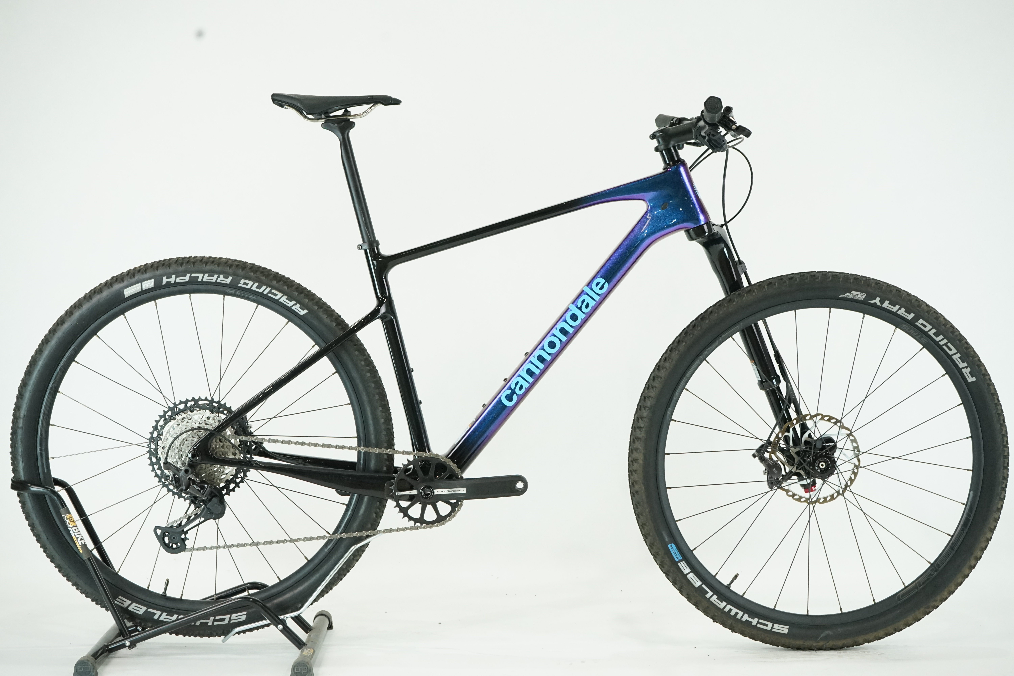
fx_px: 1803
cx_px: 507
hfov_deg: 31.4
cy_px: 338
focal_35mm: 64
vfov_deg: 21.2
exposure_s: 1/200
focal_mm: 64
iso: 3200
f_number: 8
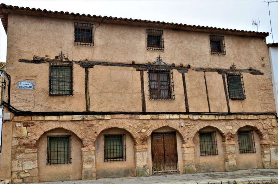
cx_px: 139
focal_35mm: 36
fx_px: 277
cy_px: 92
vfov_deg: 36.7
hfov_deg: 53.2
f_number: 8
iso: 320
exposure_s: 1/80
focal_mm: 24
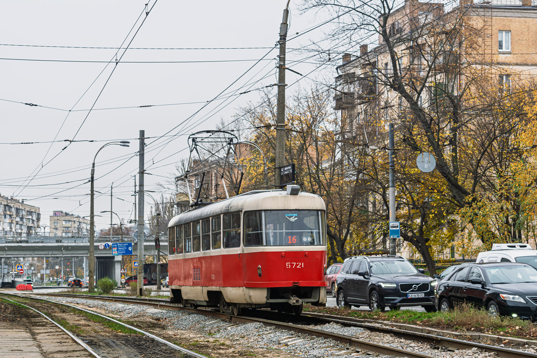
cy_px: 179
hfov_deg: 24.6
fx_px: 1231
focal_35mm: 82
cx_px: 268
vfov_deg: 16.6
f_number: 5.6
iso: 160
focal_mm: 55
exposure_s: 1/160
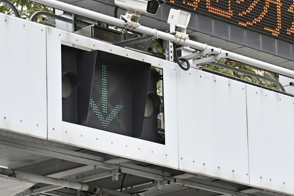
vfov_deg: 6.2
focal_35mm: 222
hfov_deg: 9.3
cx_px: 84
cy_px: 64
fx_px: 1813
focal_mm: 85
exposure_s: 1/320
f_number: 4.5
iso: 400
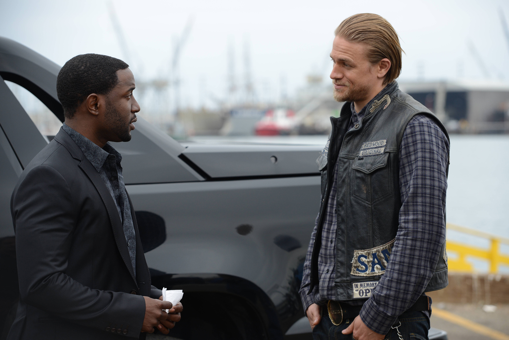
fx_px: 1697
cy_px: 170
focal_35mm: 120
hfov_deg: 17.1
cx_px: 254
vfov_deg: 11.4
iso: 250
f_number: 6.3
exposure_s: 1/320
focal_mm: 120
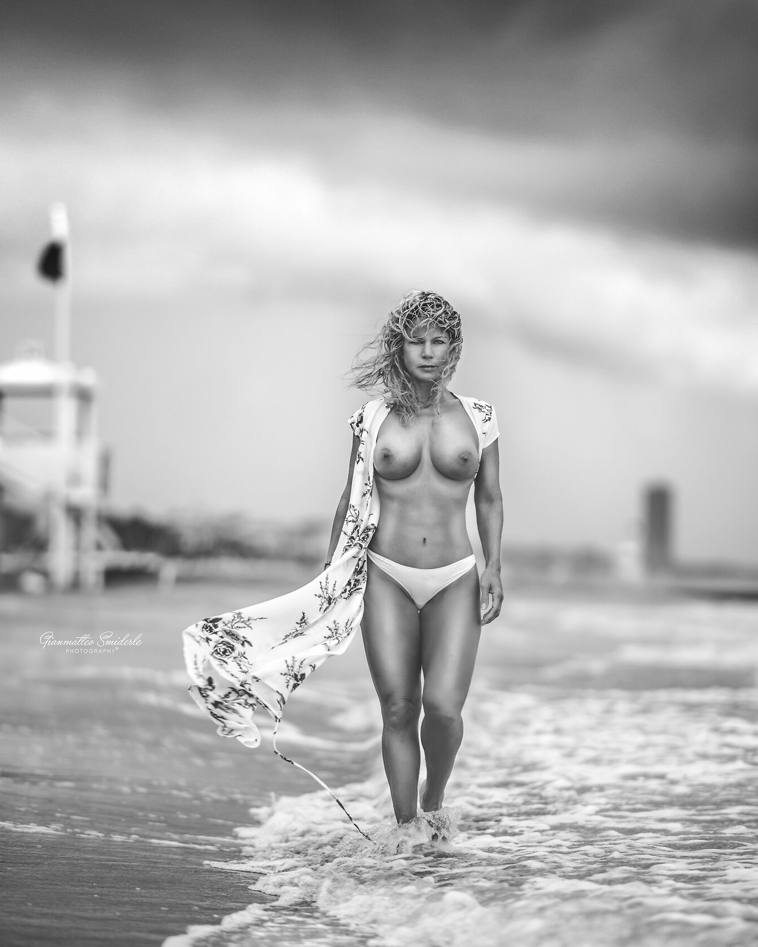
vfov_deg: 13.8
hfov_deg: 11.0
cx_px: 369
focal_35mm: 140
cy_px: 521
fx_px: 3925
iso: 100
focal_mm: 105
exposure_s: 1/640
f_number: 1.4
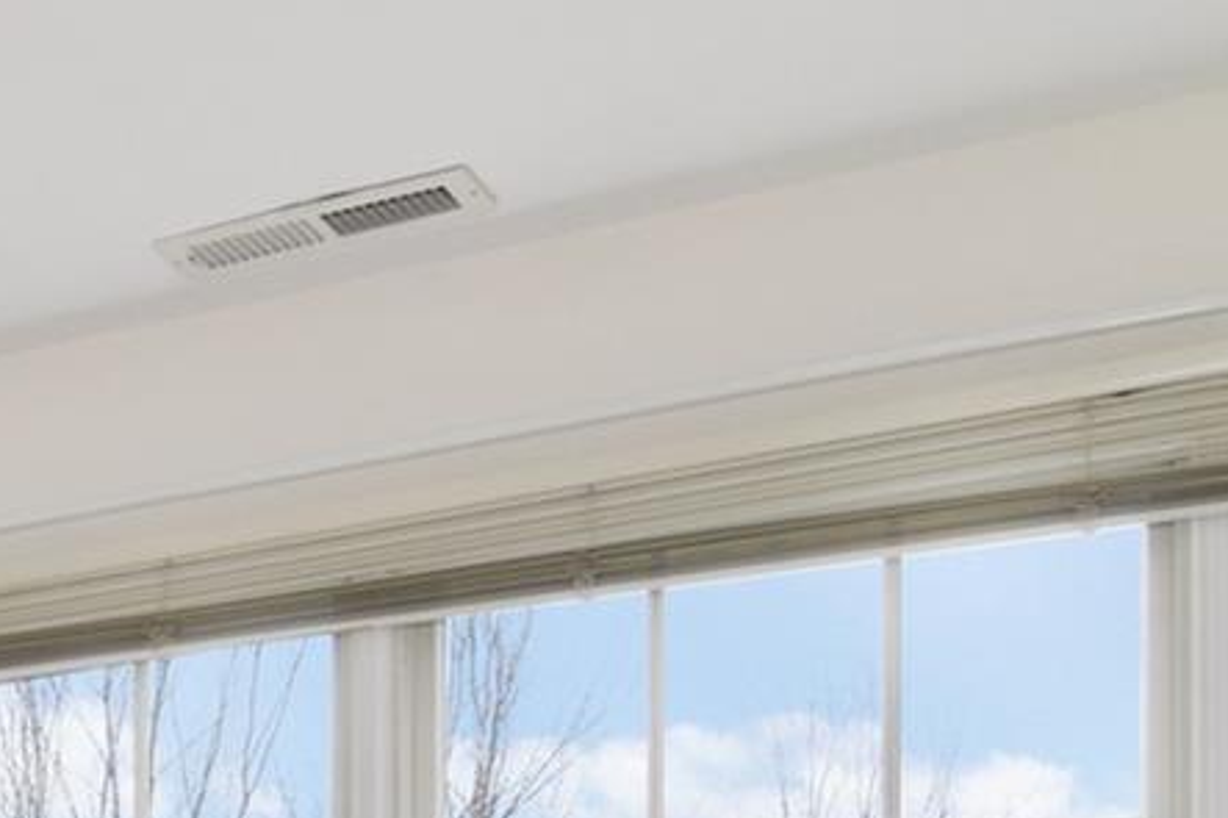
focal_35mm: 76
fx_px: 2602
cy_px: 1398
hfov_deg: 20.2
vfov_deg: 15.7
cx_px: -901
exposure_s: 1/160
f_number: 11
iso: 640
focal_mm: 11
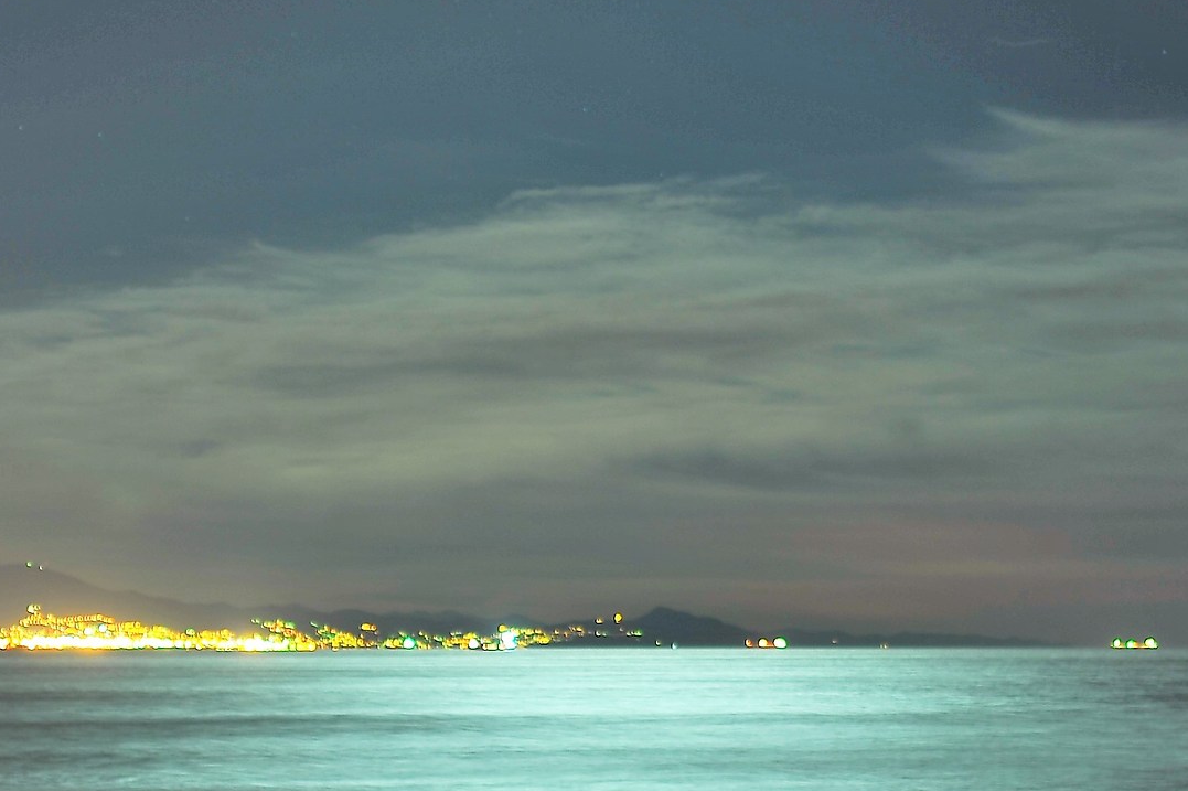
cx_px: 644
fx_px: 2573
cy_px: 710
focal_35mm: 78
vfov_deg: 17.2
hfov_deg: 26.0
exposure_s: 3
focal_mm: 35
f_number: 1.4
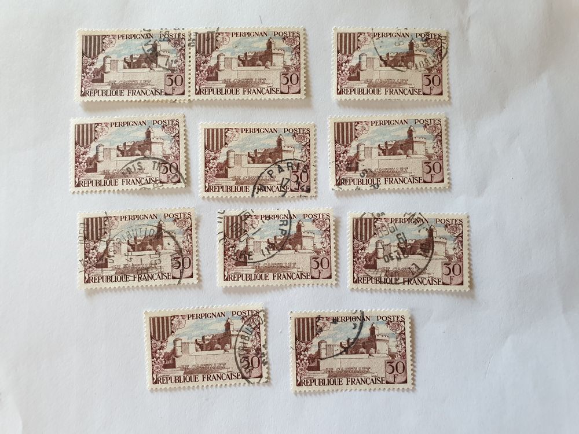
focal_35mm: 26
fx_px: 435
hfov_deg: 67.3
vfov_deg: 53.1
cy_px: 217
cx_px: 290
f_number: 2.4
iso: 320
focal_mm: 4.3
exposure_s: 1/50
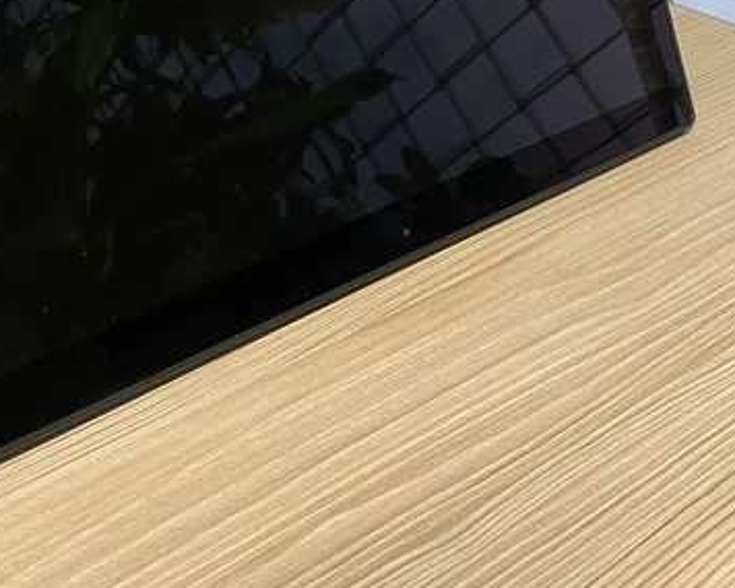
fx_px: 1240
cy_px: 27
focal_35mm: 57
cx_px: 202
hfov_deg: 32.5
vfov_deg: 25.6
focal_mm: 4.25
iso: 125
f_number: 1.8
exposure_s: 1/50
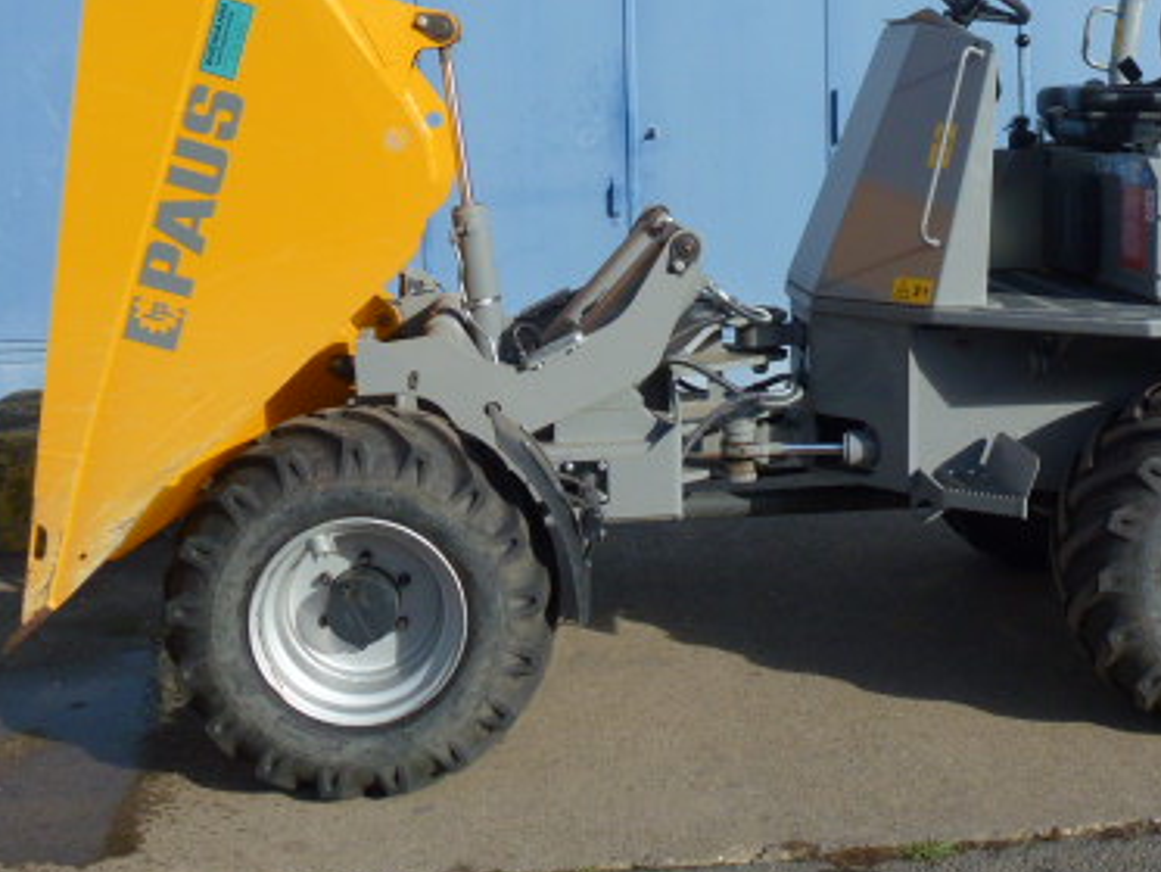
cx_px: 744
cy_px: 243
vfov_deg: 29.9
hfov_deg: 39.3
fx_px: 1610
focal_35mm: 48
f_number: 3.5
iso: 100
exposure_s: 1/1000
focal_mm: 5
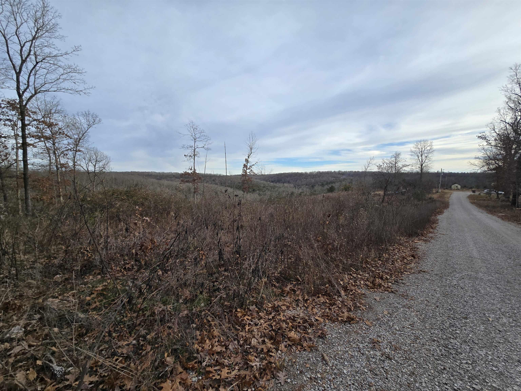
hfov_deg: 106.2
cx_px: 260
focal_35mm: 13
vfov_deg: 89.9
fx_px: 196
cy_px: 196
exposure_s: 1/904
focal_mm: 2.2
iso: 50
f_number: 2.2
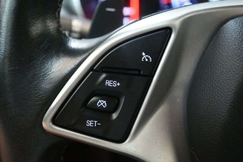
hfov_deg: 43.6
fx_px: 304
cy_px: 81
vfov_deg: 29.8
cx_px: 122
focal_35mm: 45
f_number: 4.5
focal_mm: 30
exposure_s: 1/60
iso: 9000
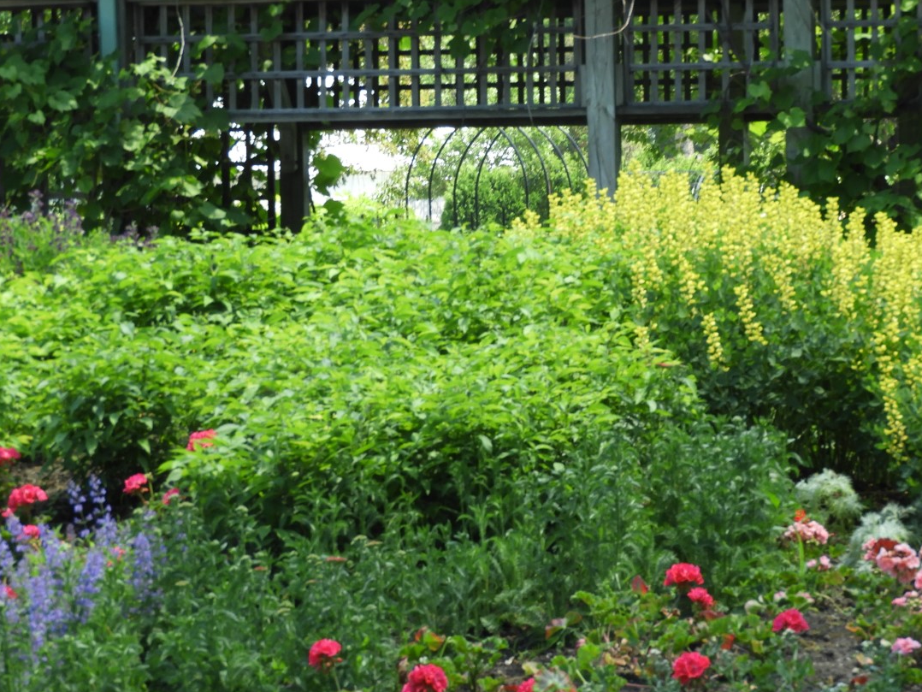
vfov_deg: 6.5
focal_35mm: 227
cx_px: 555
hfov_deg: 8.7
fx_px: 6048
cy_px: 417
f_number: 5.2
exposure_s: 1/100
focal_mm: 30.5
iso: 100
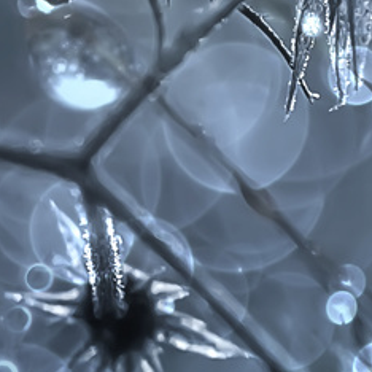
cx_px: 218
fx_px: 4644
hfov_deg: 4.6
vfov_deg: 4.6
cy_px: 21
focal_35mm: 382
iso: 320
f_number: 6.3
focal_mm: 105
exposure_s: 1/250
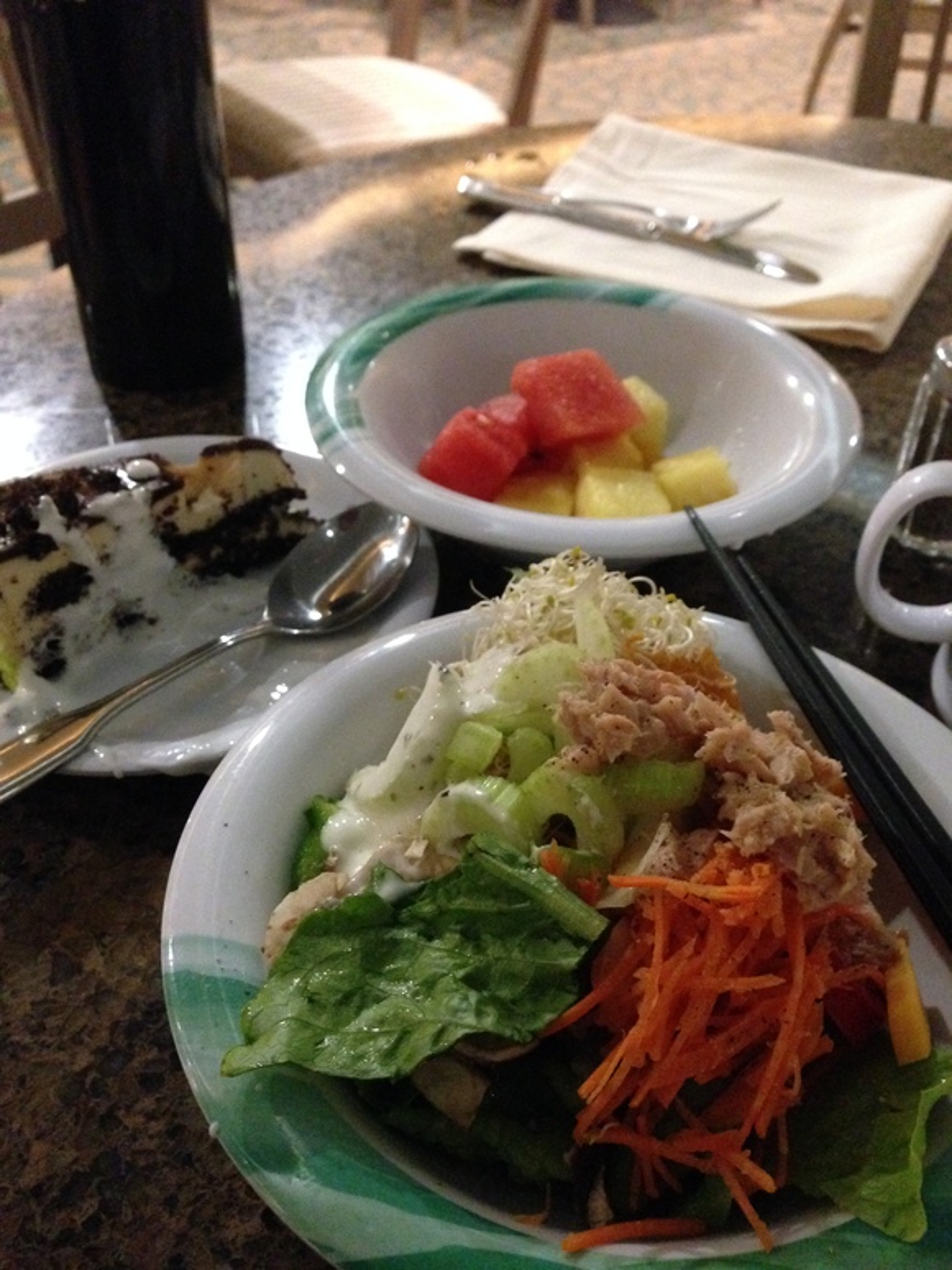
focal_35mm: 33
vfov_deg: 55.3
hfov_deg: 43.0
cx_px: 476
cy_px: 635
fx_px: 1210
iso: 800
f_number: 2.4
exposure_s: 1/15
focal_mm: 4.12
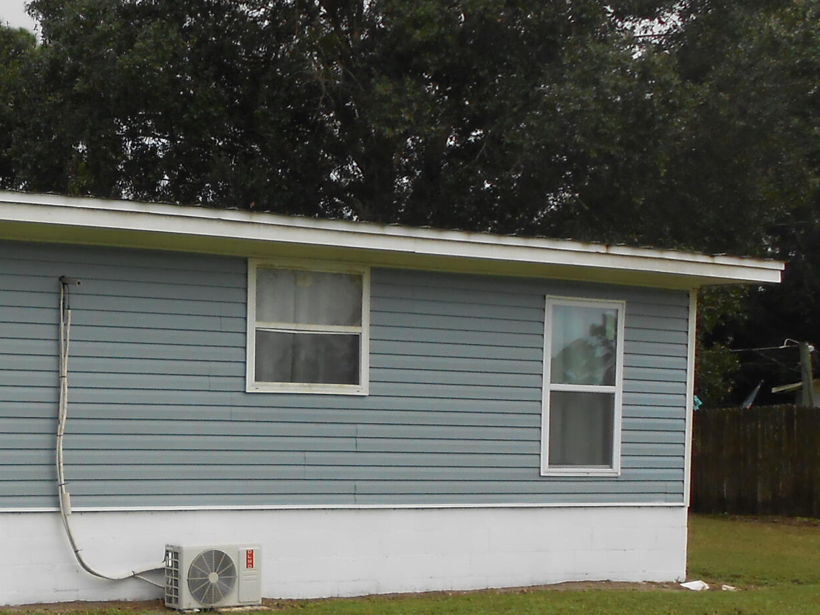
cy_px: 483
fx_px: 1493
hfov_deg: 28.1
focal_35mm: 63
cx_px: -75
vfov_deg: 23.0
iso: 80
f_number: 3.5
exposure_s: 1/400
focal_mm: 4.6
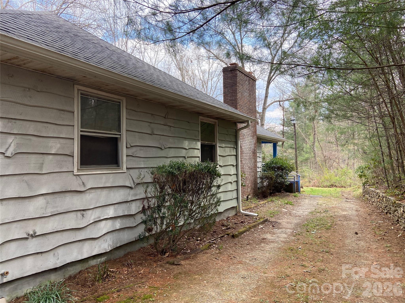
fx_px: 304
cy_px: 152
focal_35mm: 26
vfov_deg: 53.1
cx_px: 202
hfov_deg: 67.3
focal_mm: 4.25
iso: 32
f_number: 1.8
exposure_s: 1/485
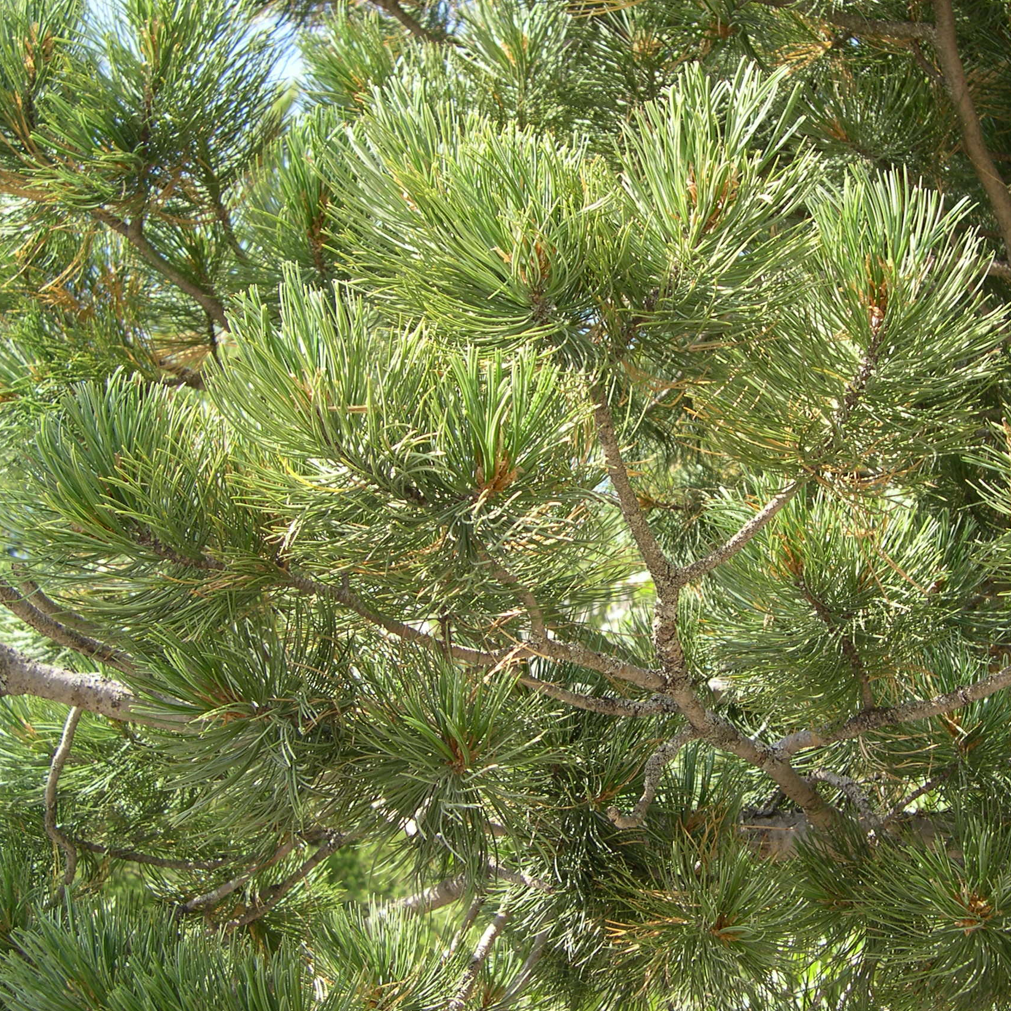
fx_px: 1487
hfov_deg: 37.3
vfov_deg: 37.6
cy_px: 505
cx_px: 637
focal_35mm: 45
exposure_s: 1/219
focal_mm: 8
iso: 100
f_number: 2.8
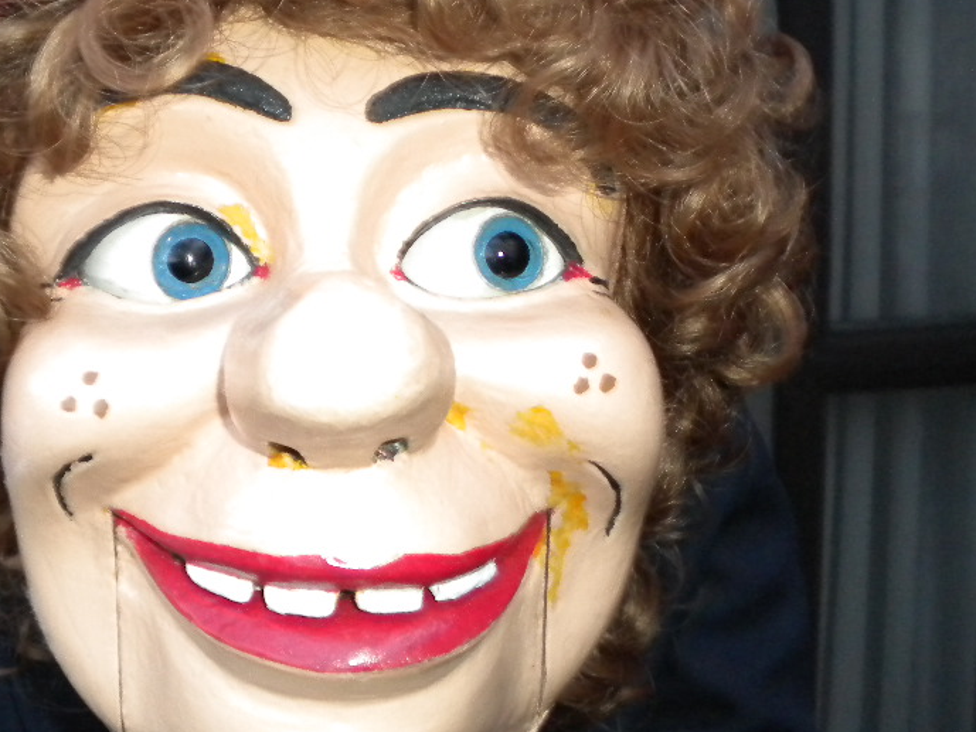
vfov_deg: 28.0
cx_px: 350
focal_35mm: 52
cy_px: 320
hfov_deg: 36.5
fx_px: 1466
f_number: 3.1
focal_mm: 6.3
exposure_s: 1/30
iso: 400
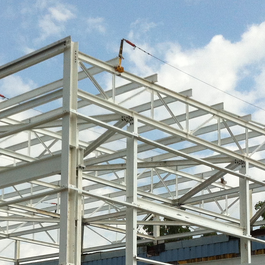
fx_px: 823
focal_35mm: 95
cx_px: 68
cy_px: 236
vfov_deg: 18.0
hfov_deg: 18.2
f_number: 2.8
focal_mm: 3.85
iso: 80
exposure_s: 1/2320
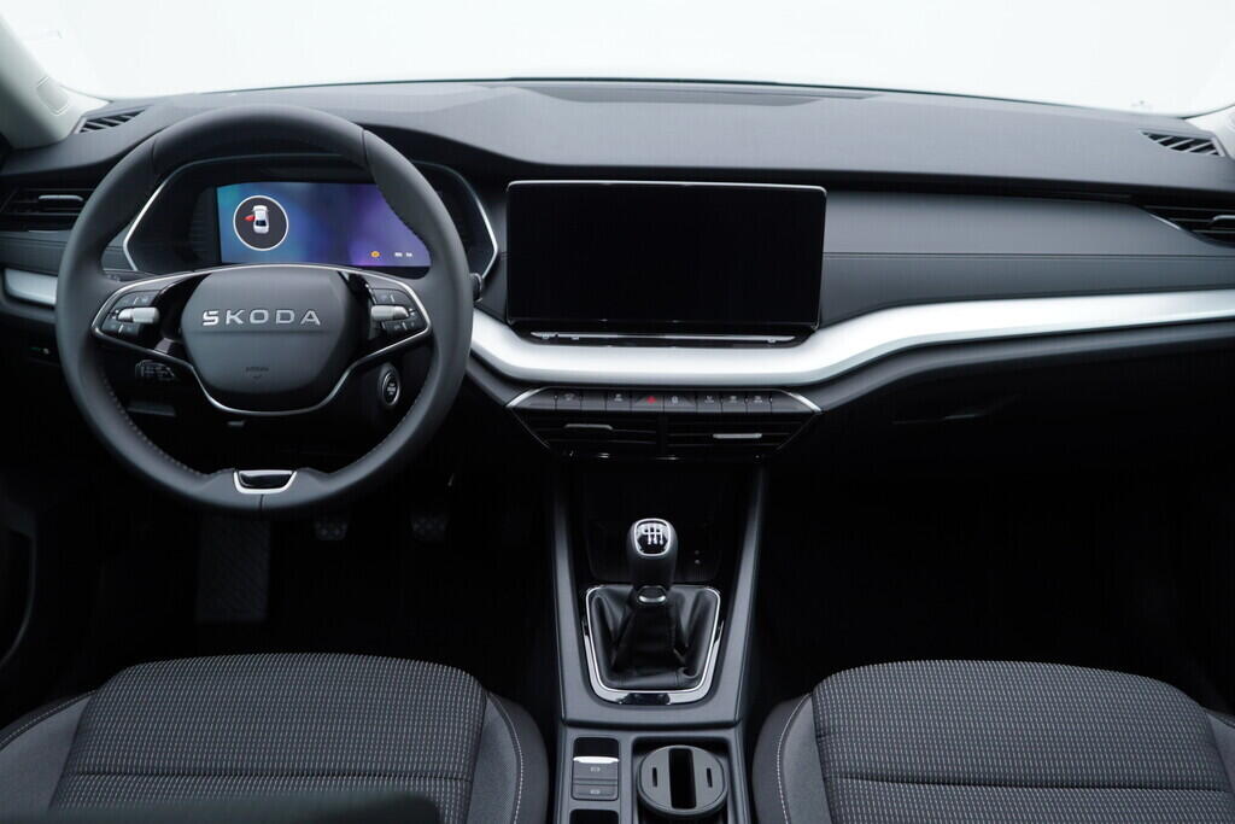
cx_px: 618
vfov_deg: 36.9
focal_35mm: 36
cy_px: 412
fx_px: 1235
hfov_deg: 53.1
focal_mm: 24
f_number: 2.8
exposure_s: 1/40
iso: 125
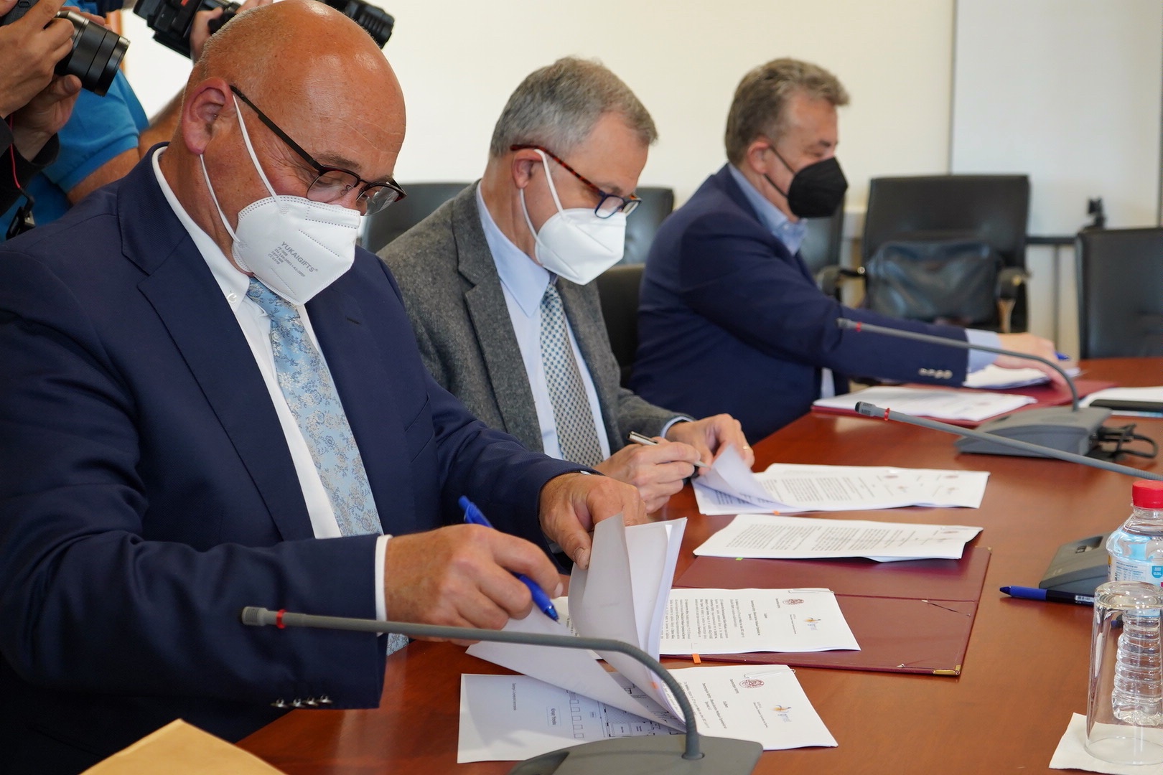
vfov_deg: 26.5
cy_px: 388
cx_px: 582
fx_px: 1647
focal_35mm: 51
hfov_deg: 38.9
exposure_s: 1/160
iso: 1250
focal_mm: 34
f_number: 4
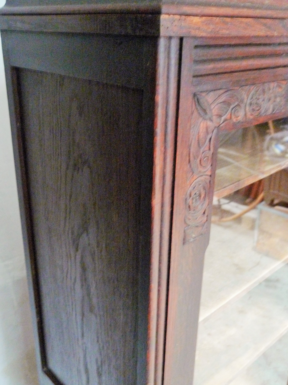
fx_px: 410
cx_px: 144
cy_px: 192
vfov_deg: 50.1
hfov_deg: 38.7
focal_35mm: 37
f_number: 2.4
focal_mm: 7.9
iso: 800
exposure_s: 1/15
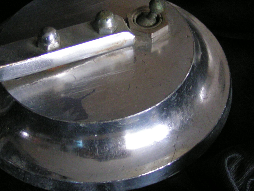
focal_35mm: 101
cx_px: 104
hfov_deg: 19.4
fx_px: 741
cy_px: 77
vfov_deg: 14.6
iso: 200
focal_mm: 9.7
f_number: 3.2
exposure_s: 1/25
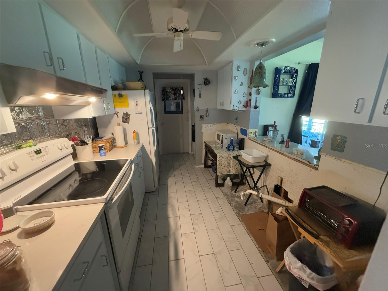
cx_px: 194
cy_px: 146
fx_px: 157
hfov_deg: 102.1
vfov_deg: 85.7
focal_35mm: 14
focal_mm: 2.22
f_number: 2.2
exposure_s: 1/60
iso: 1250
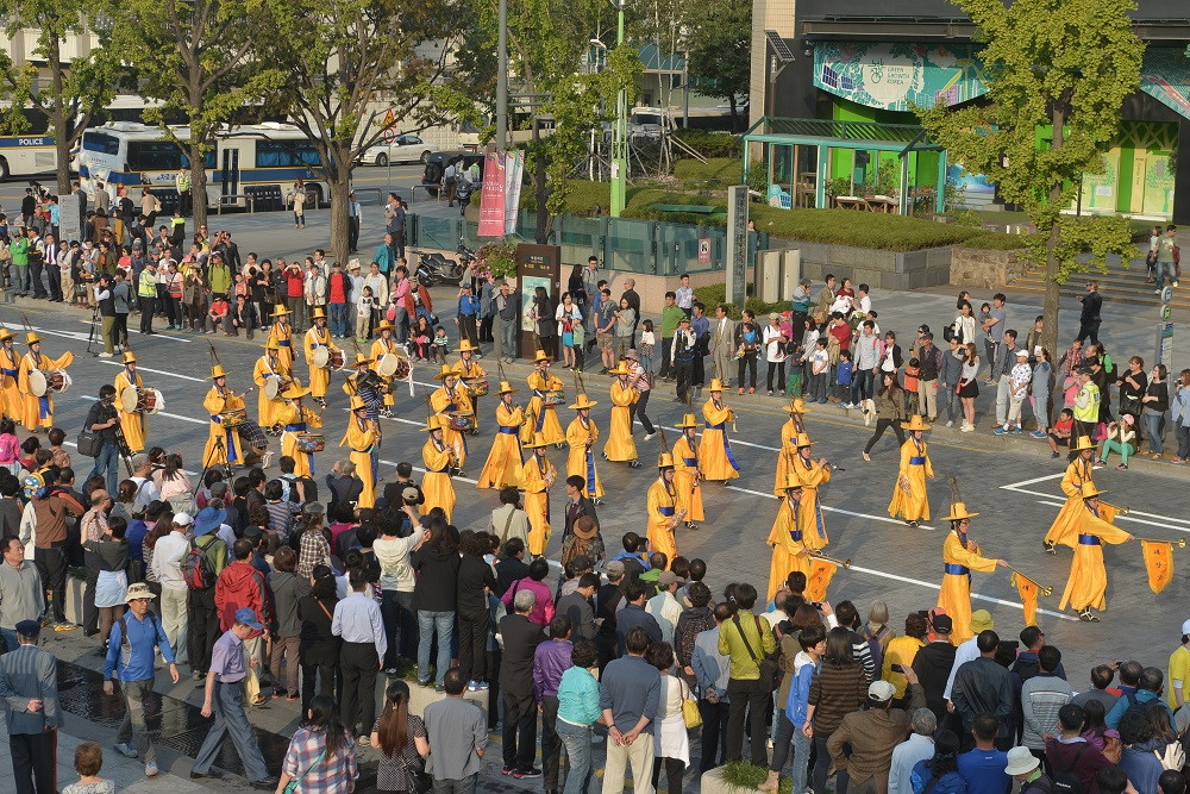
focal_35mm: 70
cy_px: 397
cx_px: 595
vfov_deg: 19.5
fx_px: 2314
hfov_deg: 28.8
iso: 200
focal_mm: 70
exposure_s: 1/640
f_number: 8
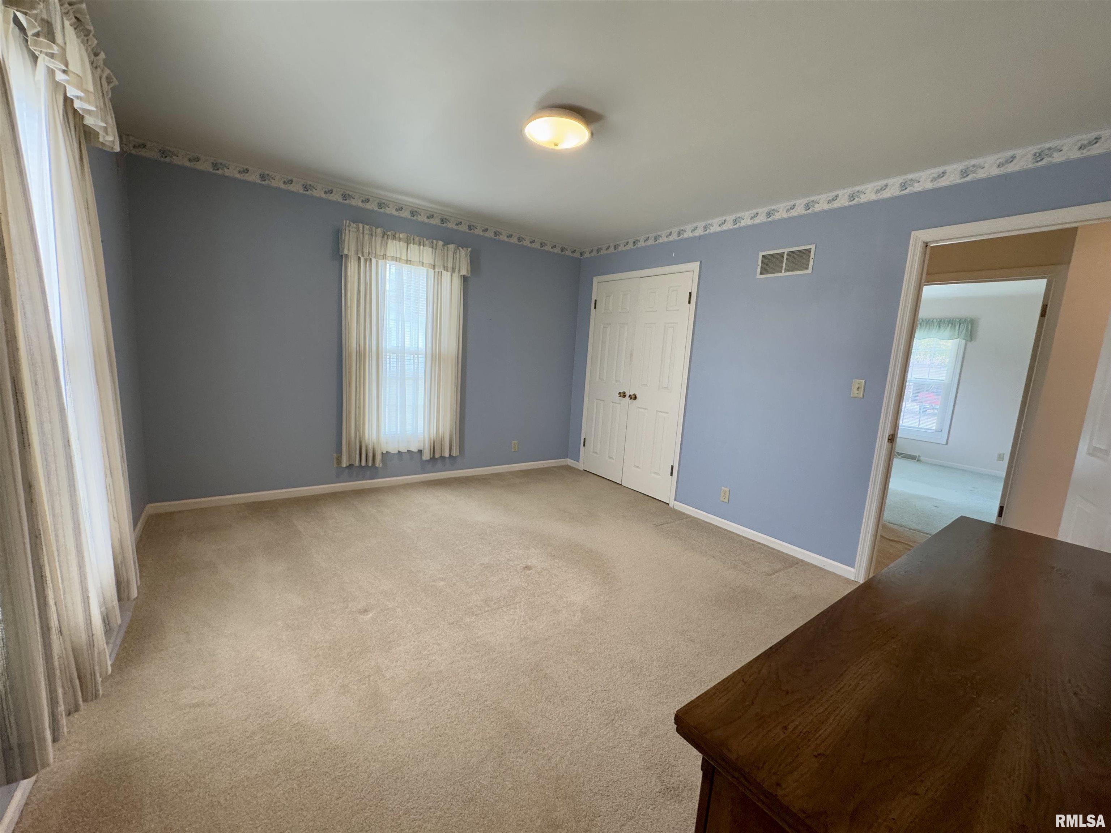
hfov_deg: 102.1
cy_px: 416
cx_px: 556
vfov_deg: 85.7
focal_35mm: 14
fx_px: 449
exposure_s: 1/60
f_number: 2.2
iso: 250
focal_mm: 2.22
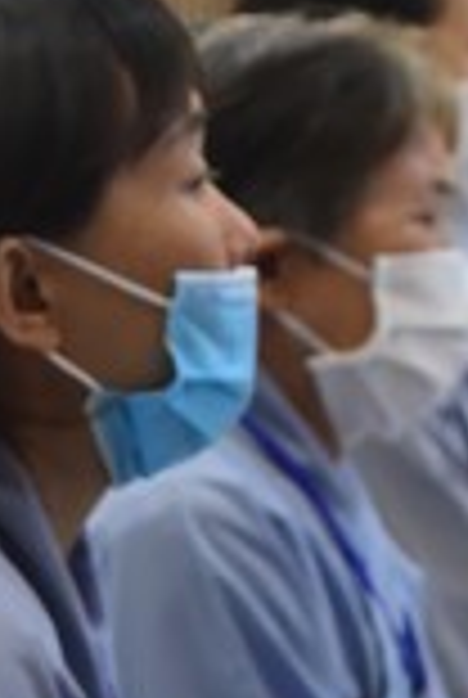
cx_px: -351
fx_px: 4717
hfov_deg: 5.6
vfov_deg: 8.4
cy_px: 707
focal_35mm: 243
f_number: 7.1
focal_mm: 58
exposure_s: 1/50
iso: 3200
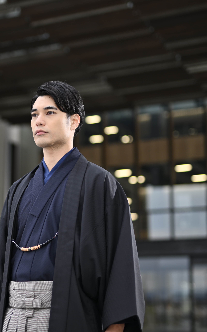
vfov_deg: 26.8
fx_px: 695
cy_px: 166
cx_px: 54
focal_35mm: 77
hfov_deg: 16.9
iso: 160
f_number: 1.4
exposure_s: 1/1000
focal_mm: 50
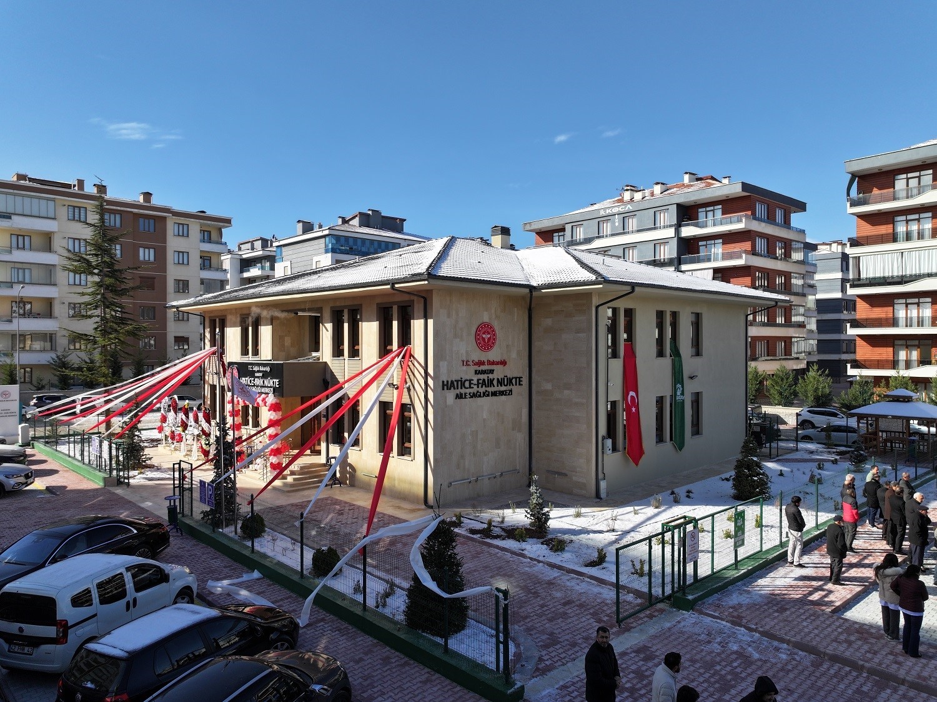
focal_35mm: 24
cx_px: 468
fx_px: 649
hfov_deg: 71.6
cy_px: 351
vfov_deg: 56.8
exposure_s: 1/120
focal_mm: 12.29
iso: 130
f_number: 2.8
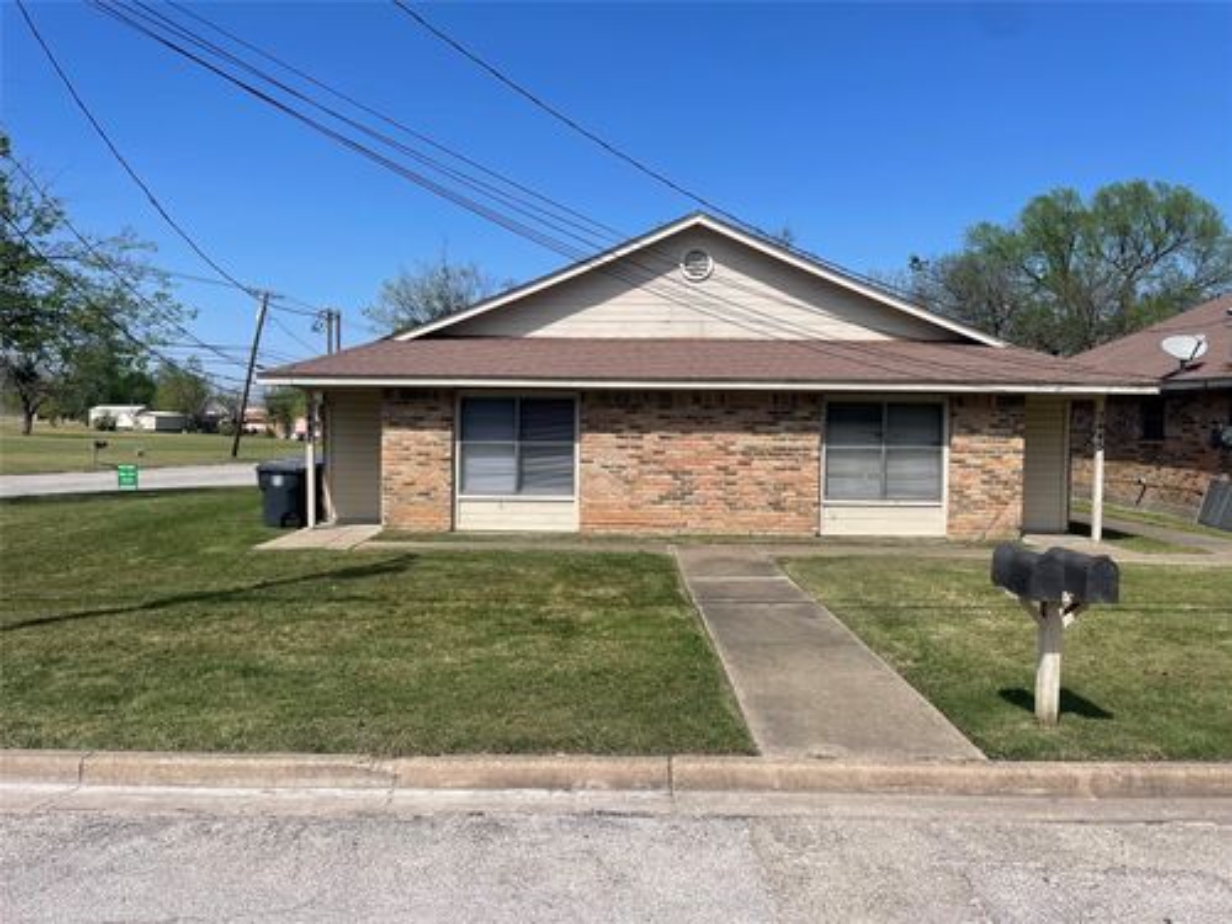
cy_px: 462
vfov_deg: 53.1
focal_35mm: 26
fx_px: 925
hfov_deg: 67.3
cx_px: 616
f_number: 1.6
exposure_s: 1/5051
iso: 32
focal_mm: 4.2
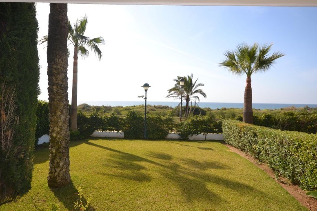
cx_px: 160
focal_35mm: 23
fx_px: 199
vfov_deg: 56.0
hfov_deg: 77.1
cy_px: 103
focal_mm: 13
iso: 100
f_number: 8
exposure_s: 1/200
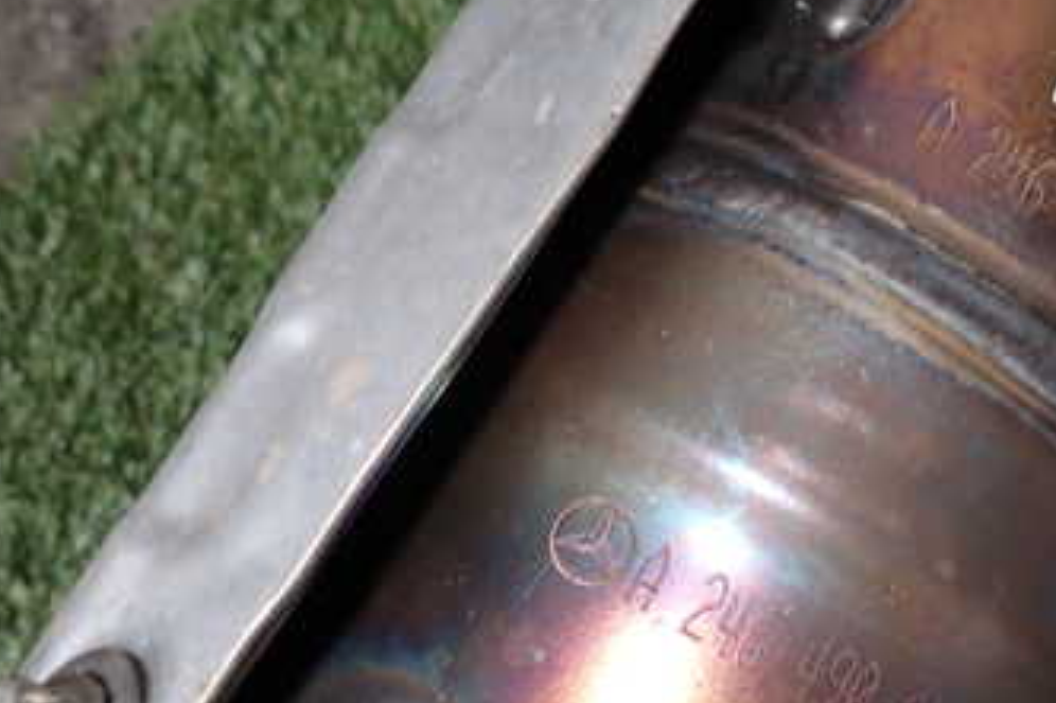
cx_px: 903
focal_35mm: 47
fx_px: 1378
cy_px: 563
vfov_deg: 28.0
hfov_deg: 39.6
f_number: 5.6
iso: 100
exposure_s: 1/30
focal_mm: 4.5
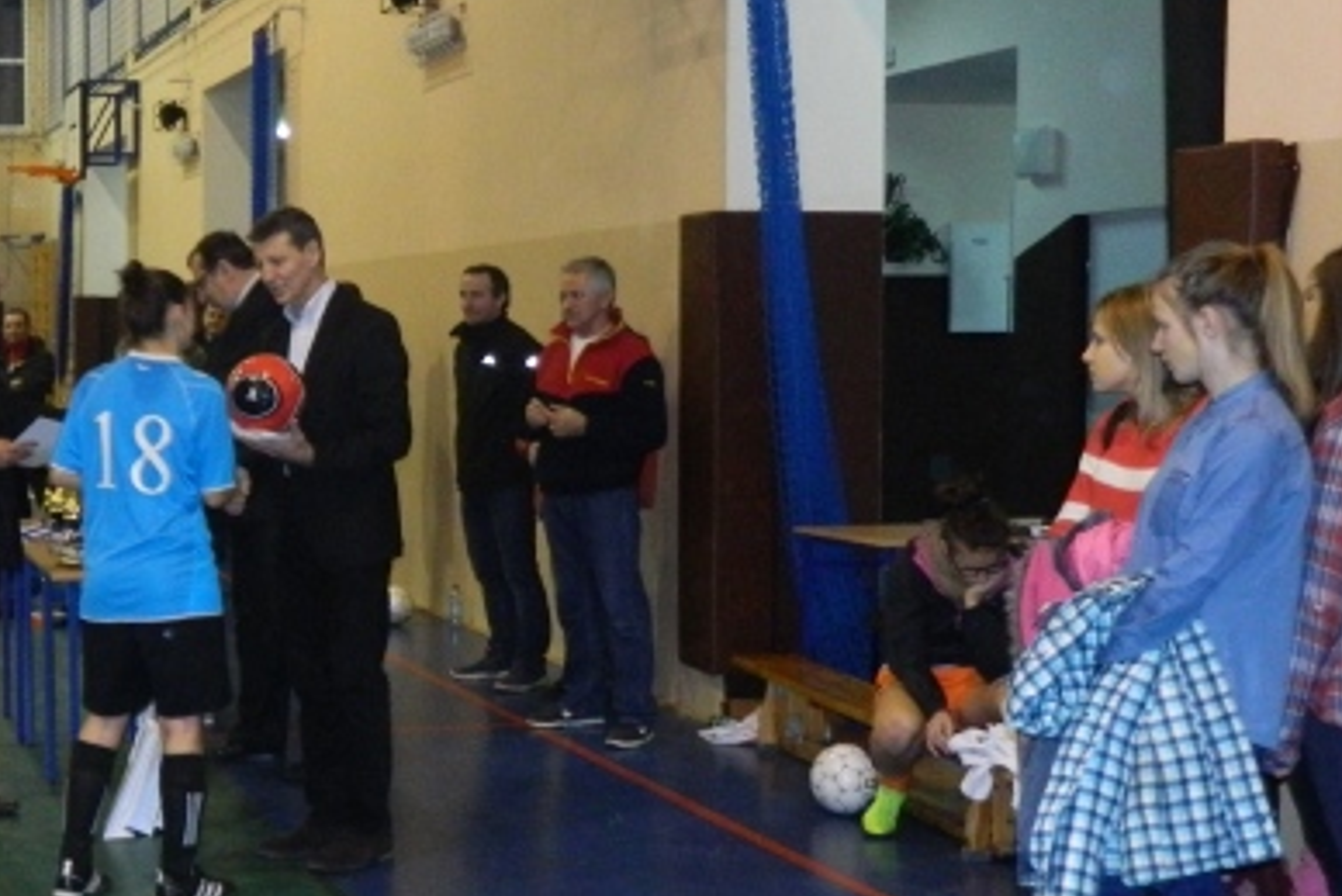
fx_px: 2237
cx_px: 190
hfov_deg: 32.1
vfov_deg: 22.6
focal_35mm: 60
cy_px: 474
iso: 400
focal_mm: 5.1
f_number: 3.2
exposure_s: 1/30
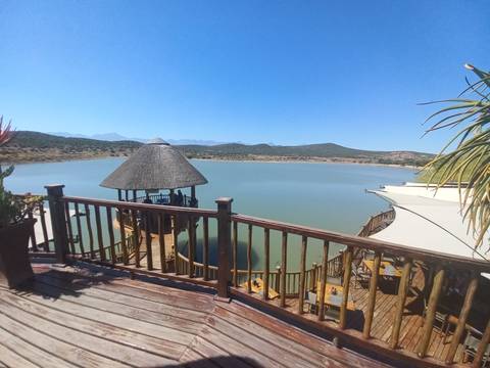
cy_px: 184
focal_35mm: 13
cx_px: 245
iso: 40
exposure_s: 1/1221
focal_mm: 1.42
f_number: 2.2
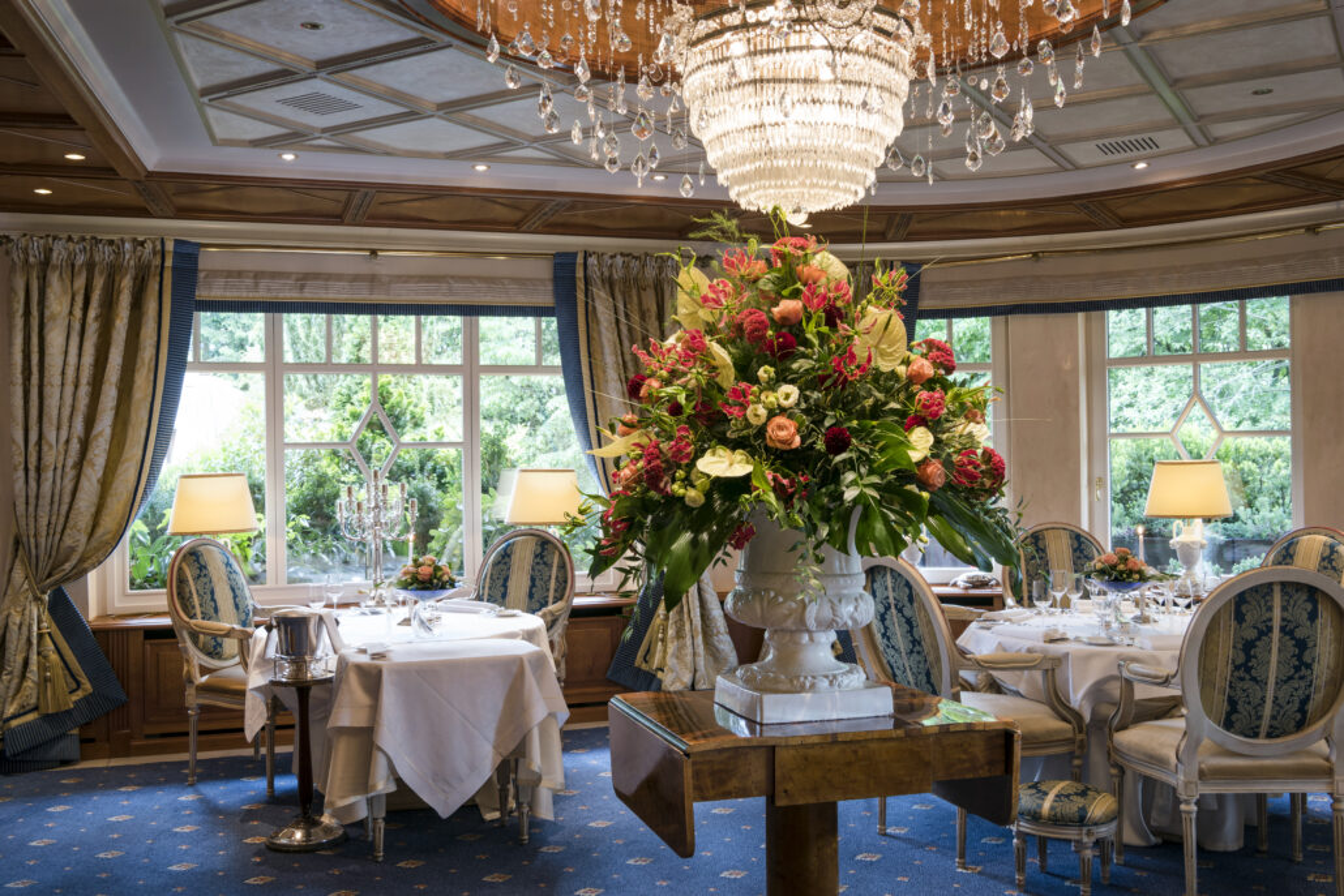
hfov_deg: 54.4
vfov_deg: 37.9
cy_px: 448
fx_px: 1307
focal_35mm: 35
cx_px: 672
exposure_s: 1/1.25
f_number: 13
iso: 160
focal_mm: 35
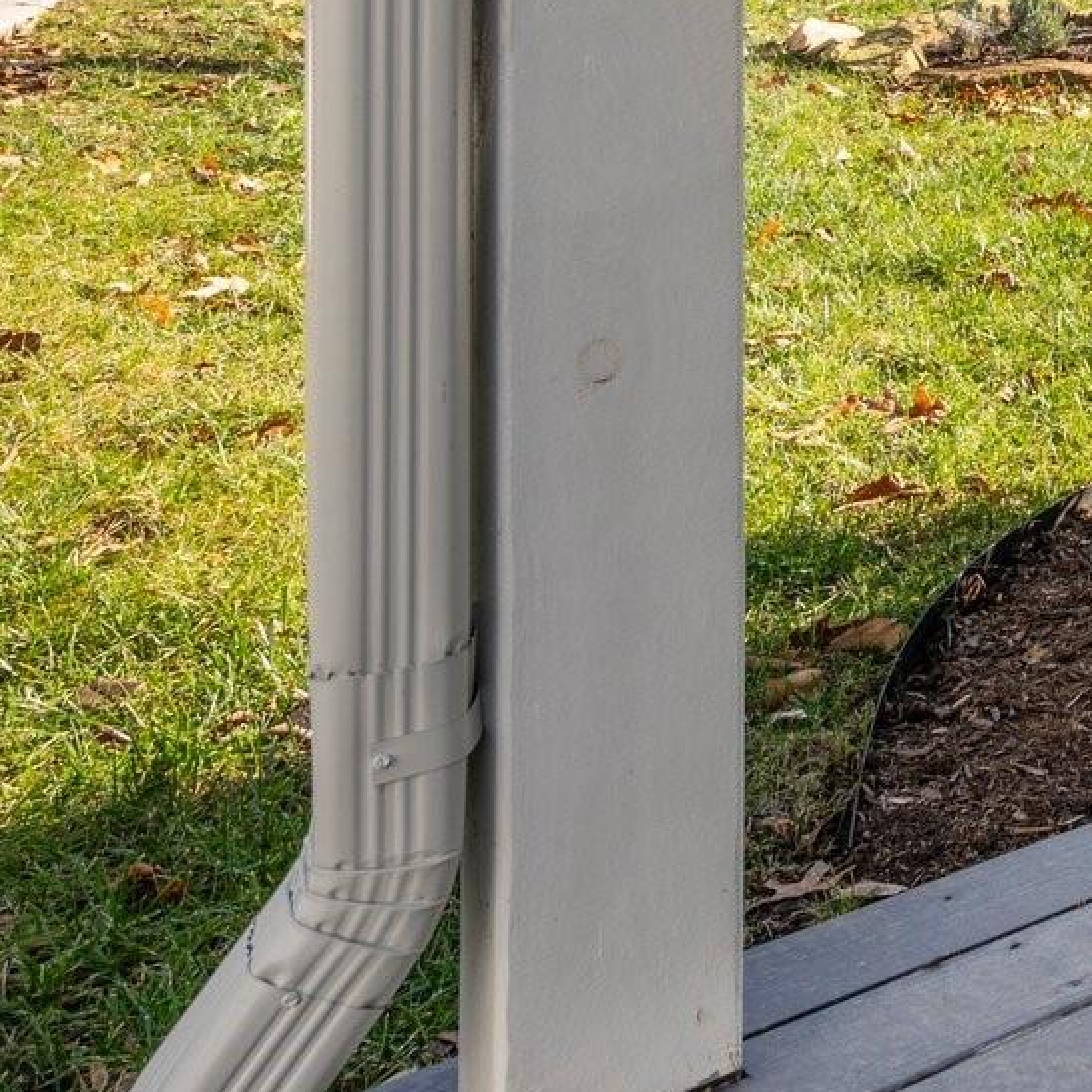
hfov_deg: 20.6
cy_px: -26
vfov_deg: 28.7
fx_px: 1984
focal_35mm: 56
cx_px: 2009
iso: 200
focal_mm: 17.5
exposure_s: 1/160
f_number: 8
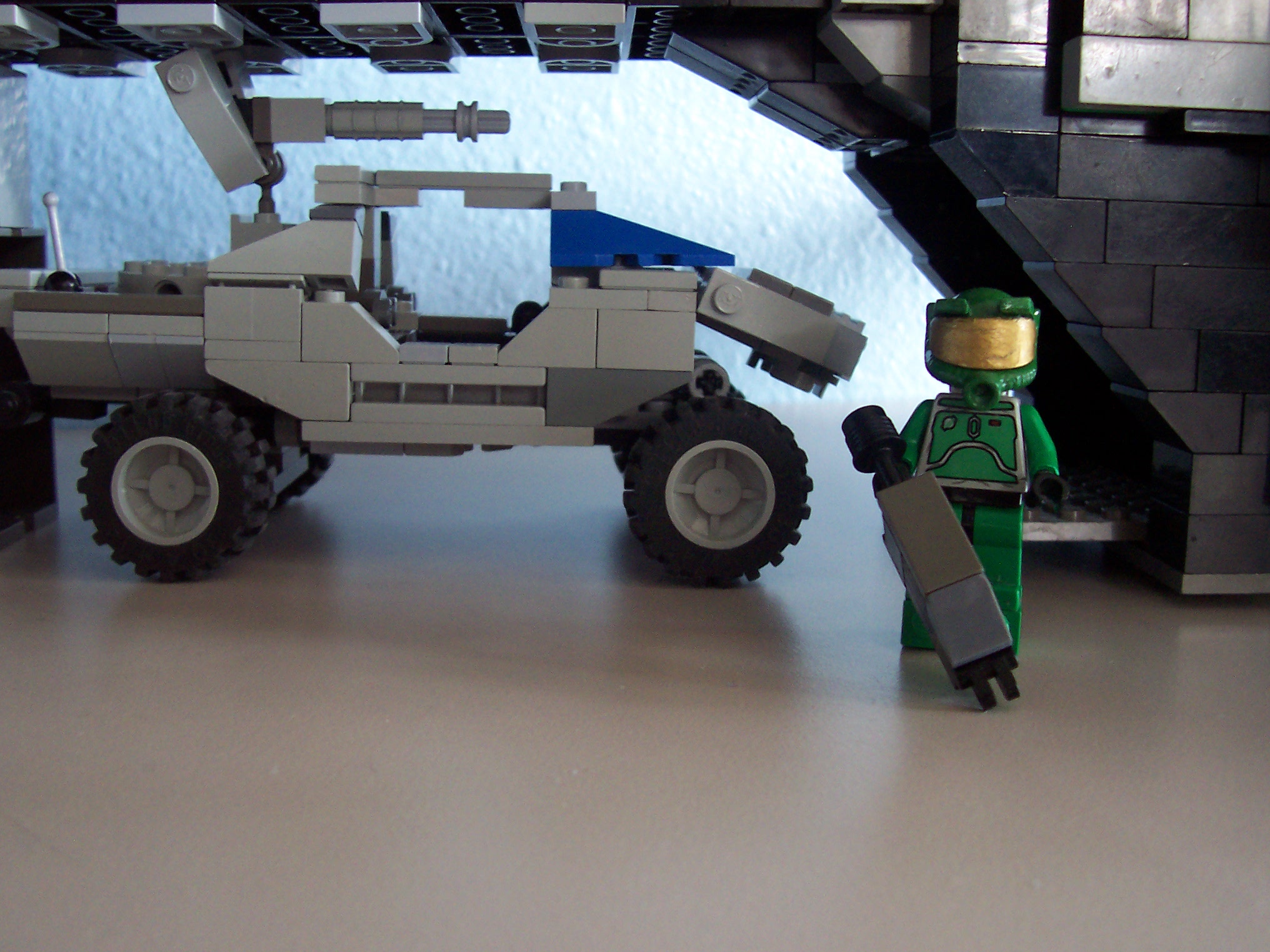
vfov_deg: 38.7
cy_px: 476
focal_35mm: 37
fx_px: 1357
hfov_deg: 50.1
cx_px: 635
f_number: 2.8
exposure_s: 1/8
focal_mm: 5.6
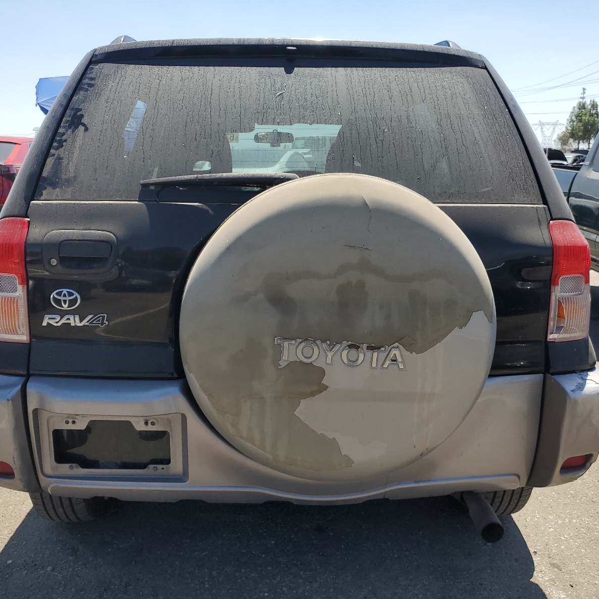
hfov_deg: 52.5
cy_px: 300
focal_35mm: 31
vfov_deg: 52.5
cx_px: 283
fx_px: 607
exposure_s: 1/2000
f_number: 1.5
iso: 50
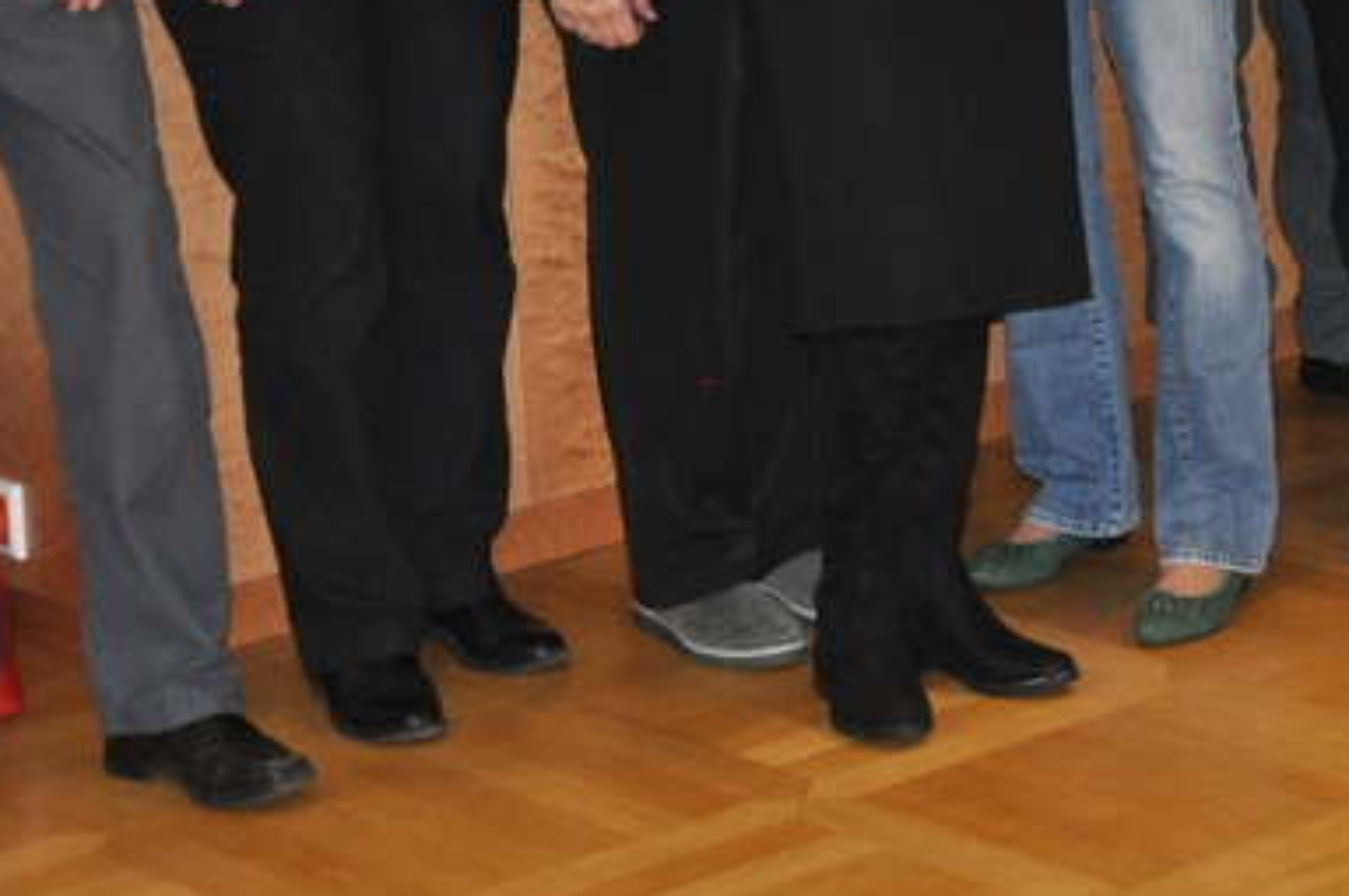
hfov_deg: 15.7
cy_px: -285
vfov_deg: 10.4
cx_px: 1426
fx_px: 4790
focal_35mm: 128
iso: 800
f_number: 4.2
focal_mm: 32
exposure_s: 1/60
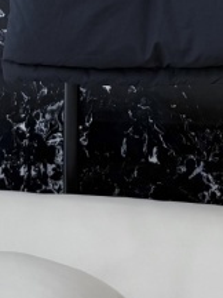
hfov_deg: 16.5
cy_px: -211
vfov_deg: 18.2
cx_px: 182
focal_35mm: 89
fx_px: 764
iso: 64
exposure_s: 1/236
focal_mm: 6.76
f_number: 1.78
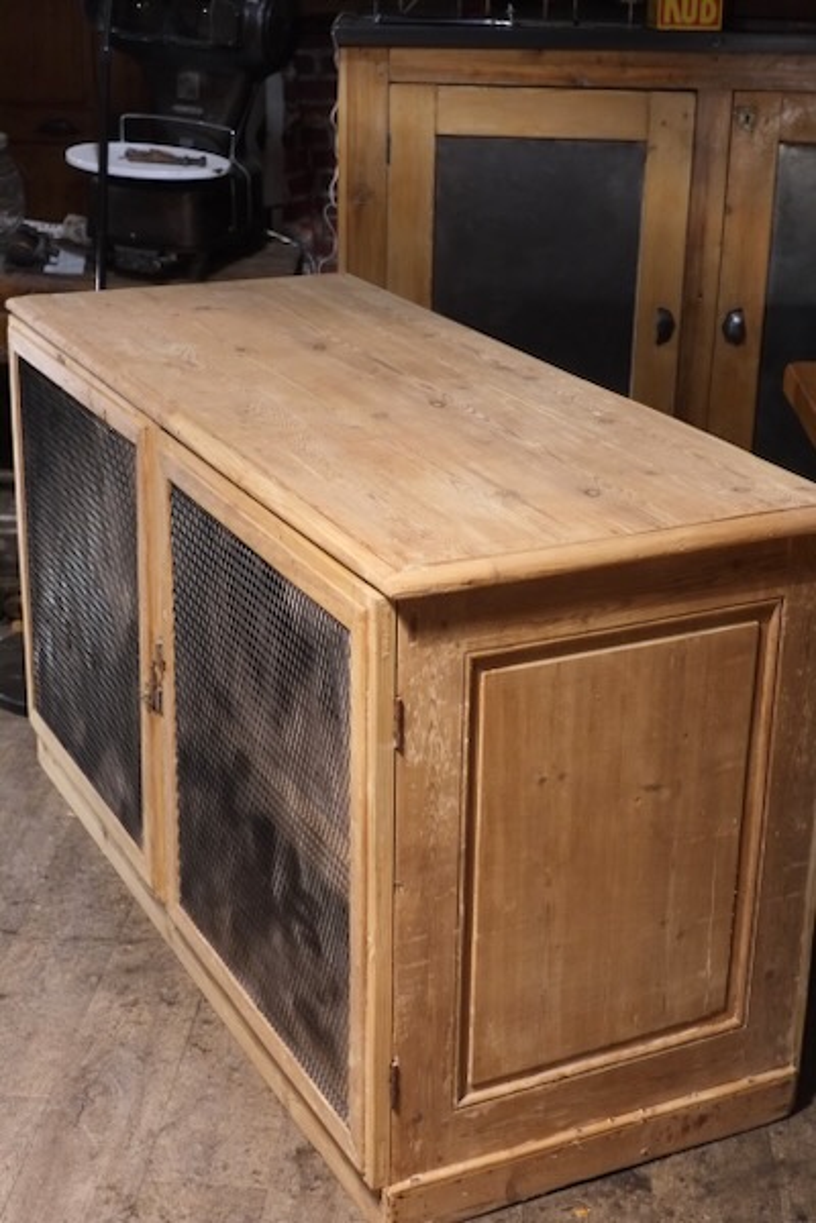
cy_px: 612
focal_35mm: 53
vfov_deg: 37.5
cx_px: 408
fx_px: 1802
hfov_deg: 25.5
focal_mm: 35
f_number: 5
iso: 3200
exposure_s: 1/125
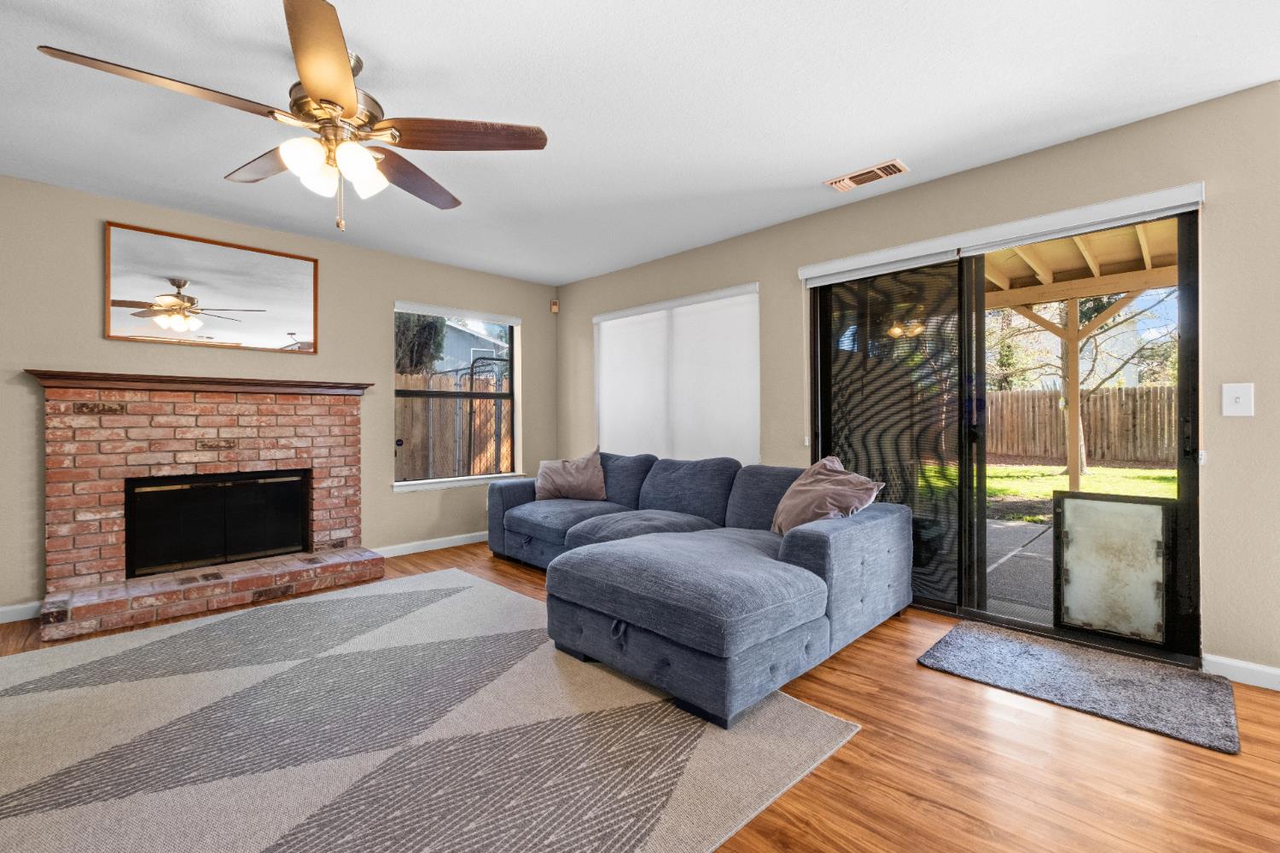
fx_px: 533
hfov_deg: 100.4
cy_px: 426
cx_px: 640
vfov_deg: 77.3
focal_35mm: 15
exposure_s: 1/1.67
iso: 800
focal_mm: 10
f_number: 8
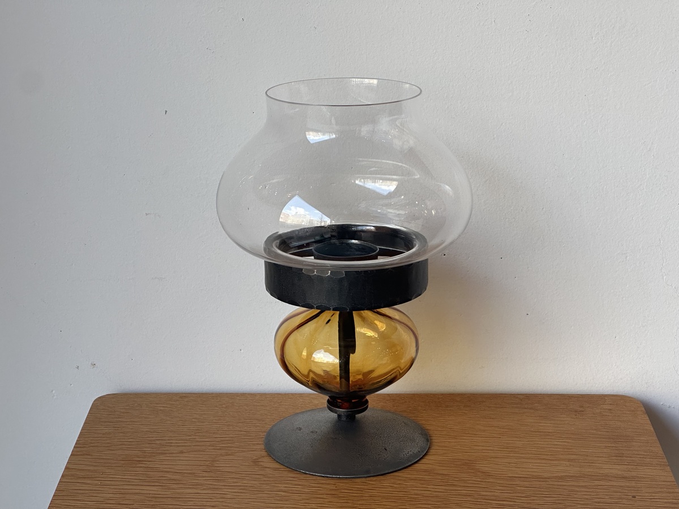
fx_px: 1510
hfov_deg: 25.3
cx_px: 340
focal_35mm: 77
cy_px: 254
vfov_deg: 19.1
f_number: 2.8
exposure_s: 1/120
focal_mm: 9
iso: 100
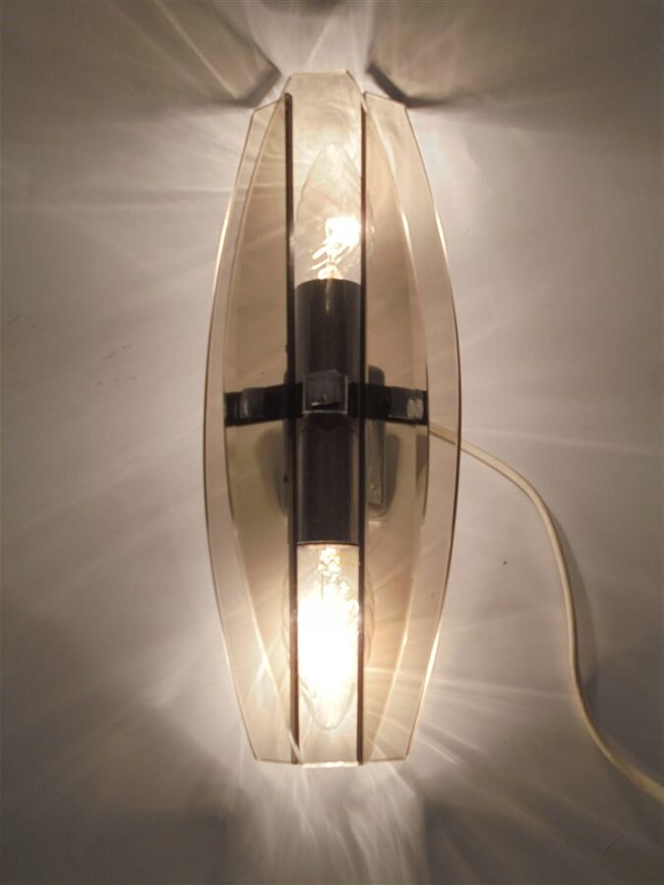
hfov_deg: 41.8
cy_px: 442
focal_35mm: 34
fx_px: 870
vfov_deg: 54.0
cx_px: 332
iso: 100
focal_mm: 6.1
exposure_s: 1/200
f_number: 4
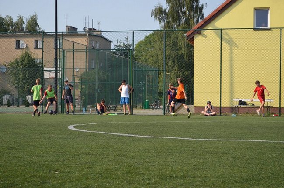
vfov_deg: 16.5
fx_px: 650
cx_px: 142
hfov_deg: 24.7
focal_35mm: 82
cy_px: 94
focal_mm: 55
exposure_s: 1/1000
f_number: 5.6
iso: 400
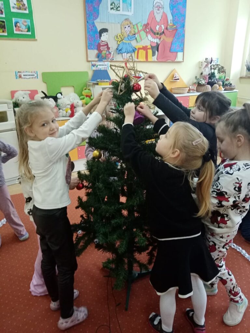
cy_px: 166
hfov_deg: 53.1
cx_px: 125
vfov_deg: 67.3
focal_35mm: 26
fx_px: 250
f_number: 1.8
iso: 457
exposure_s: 1/25
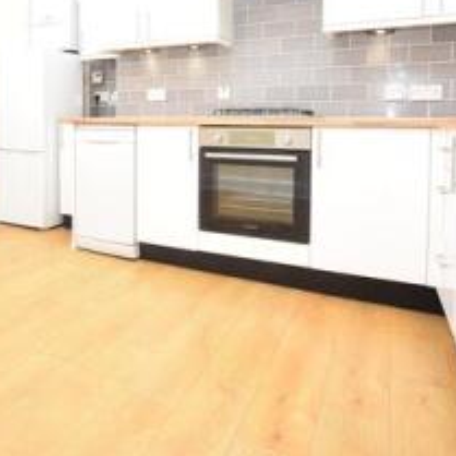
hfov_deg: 53.0
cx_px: 111
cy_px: 141
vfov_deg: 54.1
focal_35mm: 29
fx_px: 432
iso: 800
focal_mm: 10
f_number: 5.6
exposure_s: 1/125
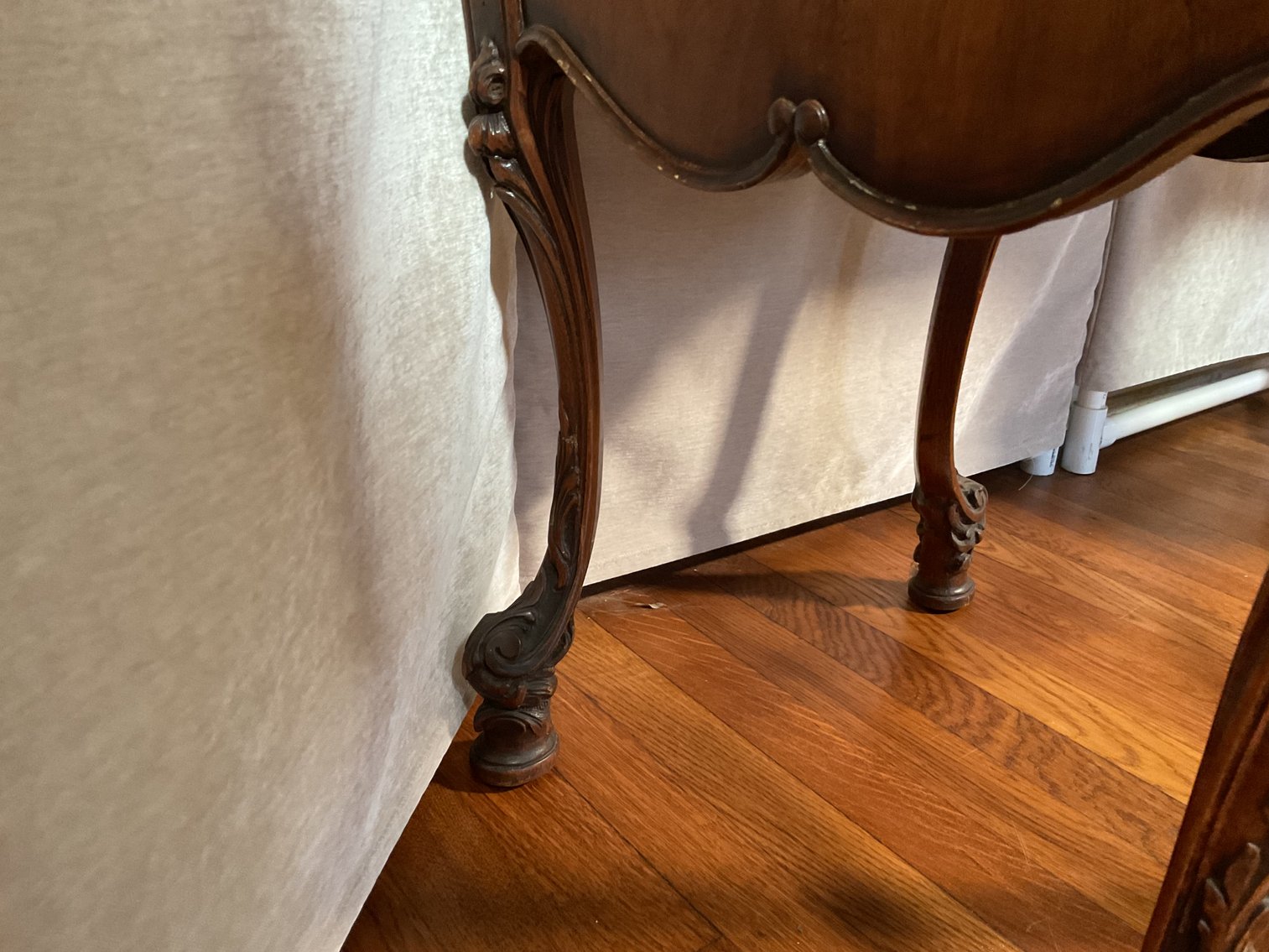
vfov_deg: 48.2
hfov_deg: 61.7
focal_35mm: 29
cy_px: 476
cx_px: 634
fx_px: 1063
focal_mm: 3
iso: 250
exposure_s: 1/40
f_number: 1.8
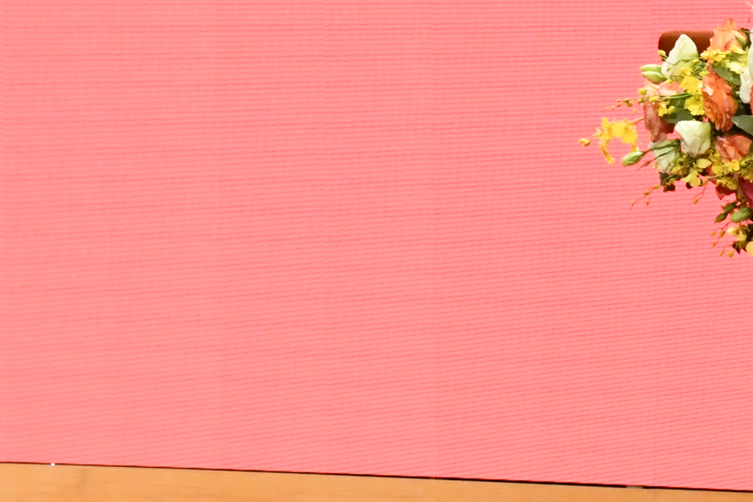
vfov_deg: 5.2
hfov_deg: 7.8
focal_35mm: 263
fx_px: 5501
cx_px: 527
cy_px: -155
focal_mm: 50
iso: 4000
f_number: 5.6
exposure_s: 1/125
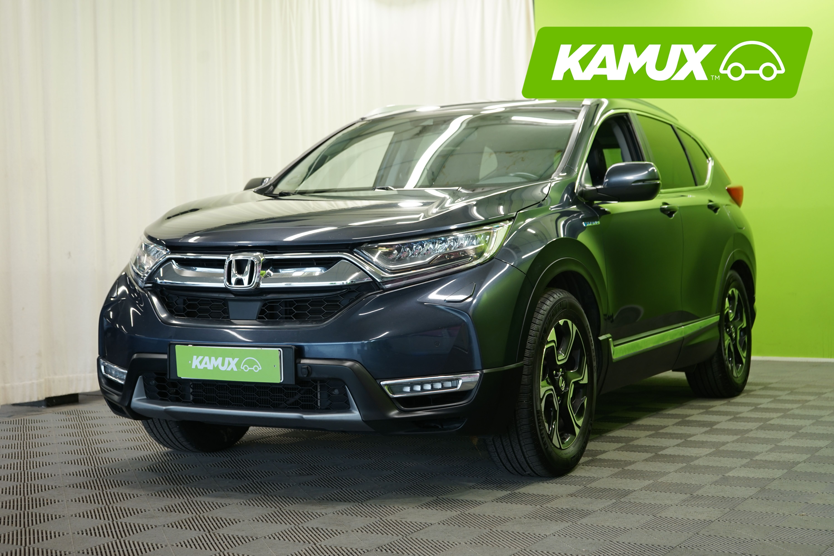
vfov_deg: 24.2
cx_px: 417
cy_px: 278
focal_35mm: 56
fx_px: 1297
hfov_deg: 35.6
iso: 400
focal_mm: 56
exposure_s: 1/25
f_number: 5
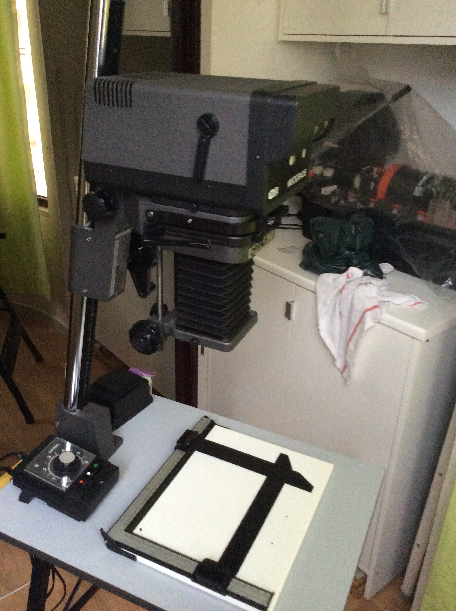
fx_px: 581
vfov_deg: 55.4
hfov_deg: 42.8
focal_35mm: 33
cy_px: 306
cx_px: 228
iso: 400
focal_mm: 3.3
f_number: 2.4
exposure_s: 1/15
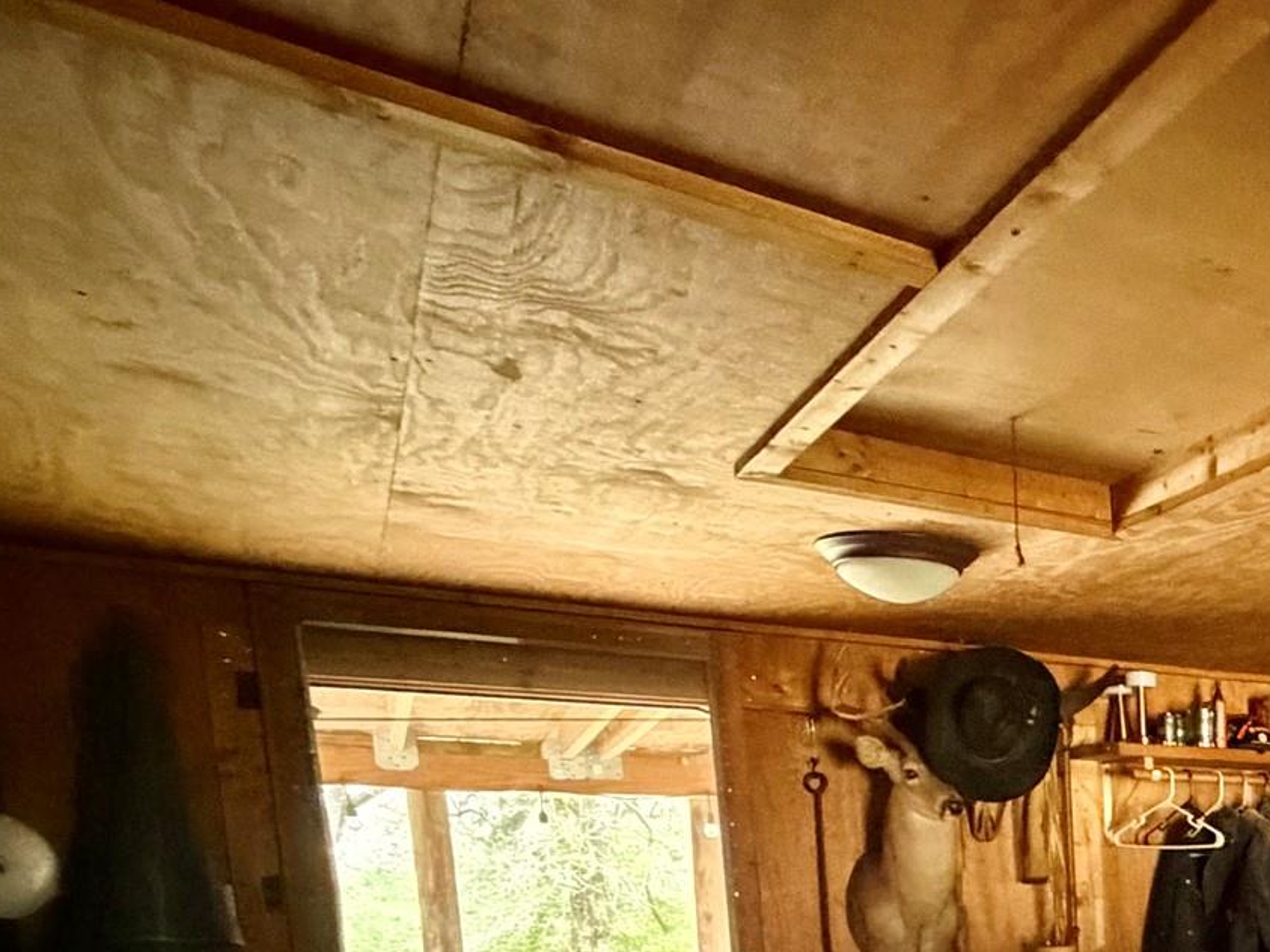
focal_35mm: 34
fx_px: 1247
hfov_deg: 41.6
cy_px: 1012
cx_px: 1431
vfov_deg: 36.3
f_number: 2.2
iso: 1250
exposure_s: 1/50
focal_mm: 2.22
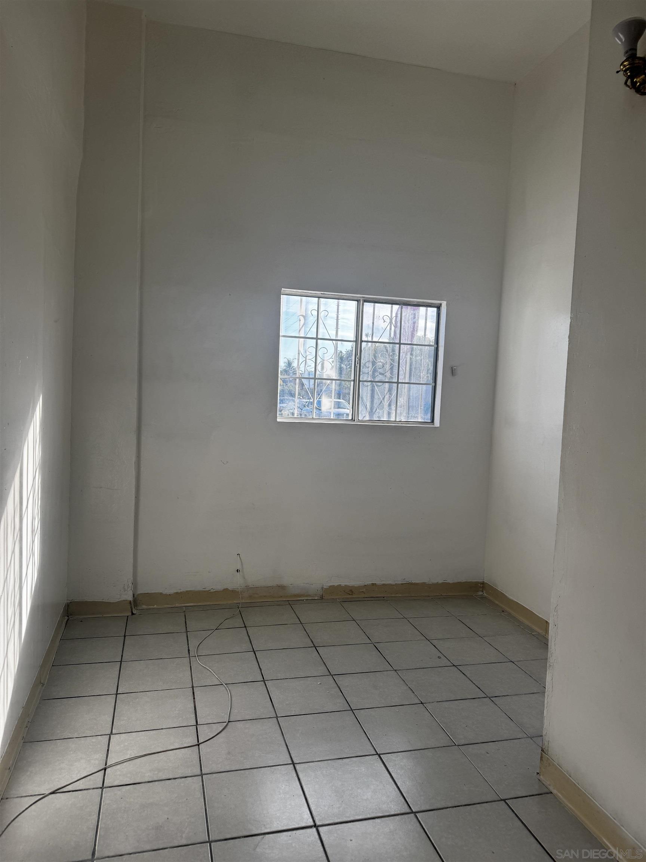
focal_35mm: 24
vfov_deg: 71.6
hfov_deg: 56.8
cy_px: 431
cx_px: 323
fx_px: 597
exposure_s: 1/567
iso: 80
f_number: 1.78
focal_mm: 6.76
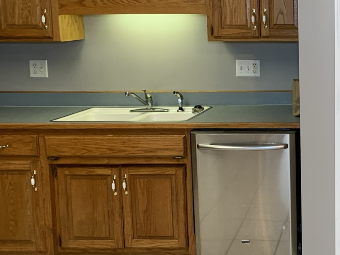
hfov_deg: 29.9
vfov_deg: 24.8
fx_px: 579
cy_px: 99
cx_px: 359
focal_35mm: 59
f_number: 1.8
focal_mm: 4.25
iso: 125
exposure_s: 1/60
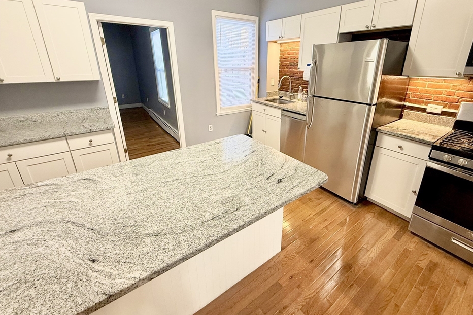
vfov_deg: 73.2
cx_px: 252
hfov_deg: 96.6
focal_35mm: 16
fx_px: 210
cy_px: 132
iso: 160
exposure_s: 1/60
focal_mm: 2.22
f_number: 2.2
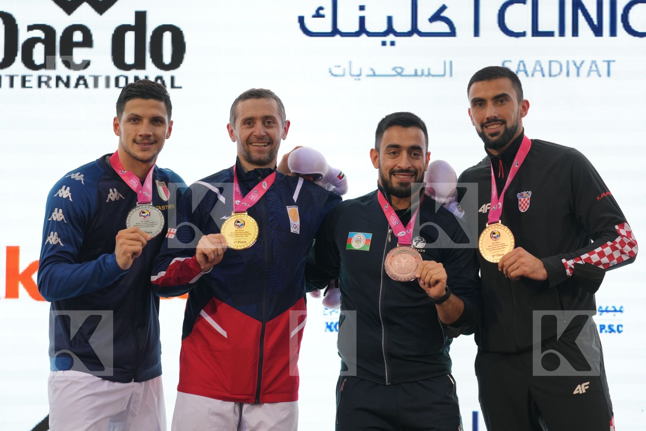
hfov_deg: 10.3
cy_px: 216
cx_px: 323
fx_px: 3589
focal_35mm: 200
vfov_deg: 6.9
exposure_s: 1/250
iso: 500
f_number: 2.8
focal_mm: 200
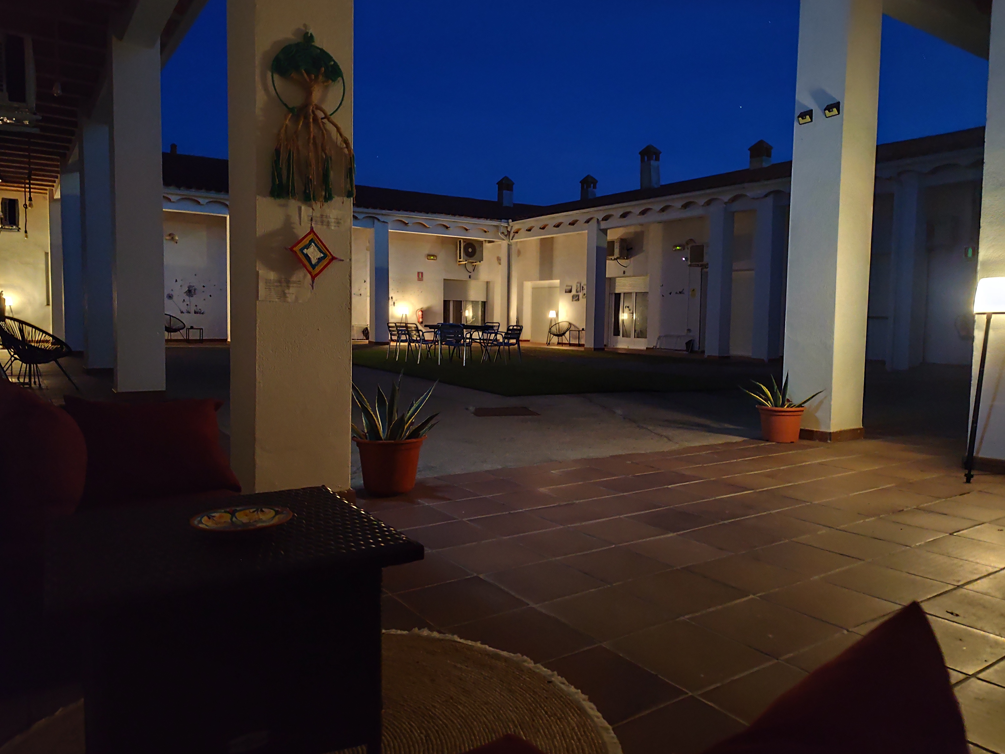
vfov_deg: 56.8
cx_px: 498
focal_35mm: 24
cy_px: 370
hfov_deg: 71.6
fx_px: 697
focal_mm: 6.19
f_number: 1.65
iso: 12800
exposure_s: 1/6.25
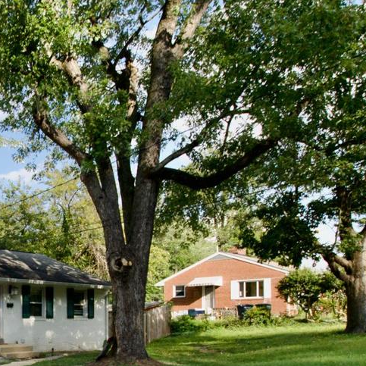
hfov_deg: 36.7
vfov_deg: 41.6
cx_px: -41
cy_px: 302
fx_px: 455
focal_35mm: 38
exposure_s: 1/320
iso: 125
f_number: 7.1
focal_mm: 10
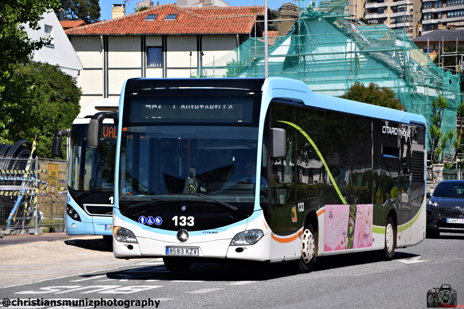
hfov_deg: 15.9
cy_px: 154
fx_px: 1663
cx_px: 232
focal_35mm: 129
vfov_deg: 10.6
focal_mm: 86
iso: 400
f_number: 5.6
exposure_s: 1/2000
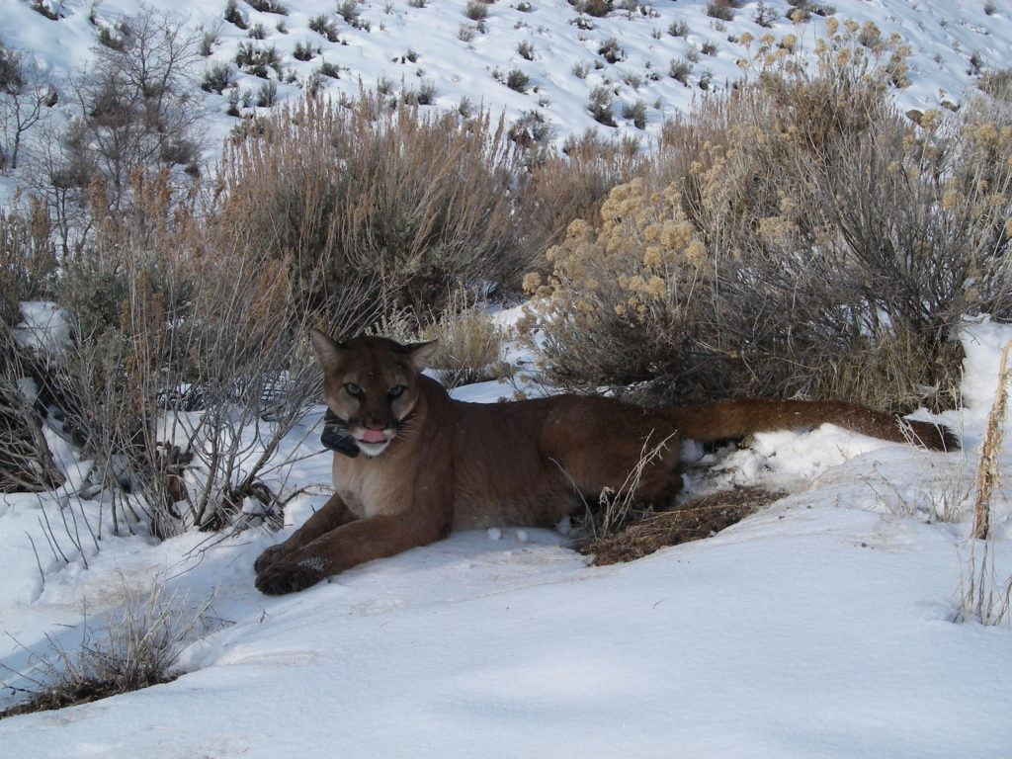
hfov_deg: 34.9
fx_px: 1608
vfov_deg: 26.6
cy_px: 380
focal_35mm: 55
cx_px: 506
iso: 64
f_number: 7.2
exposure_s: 1/160
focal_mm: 9.2
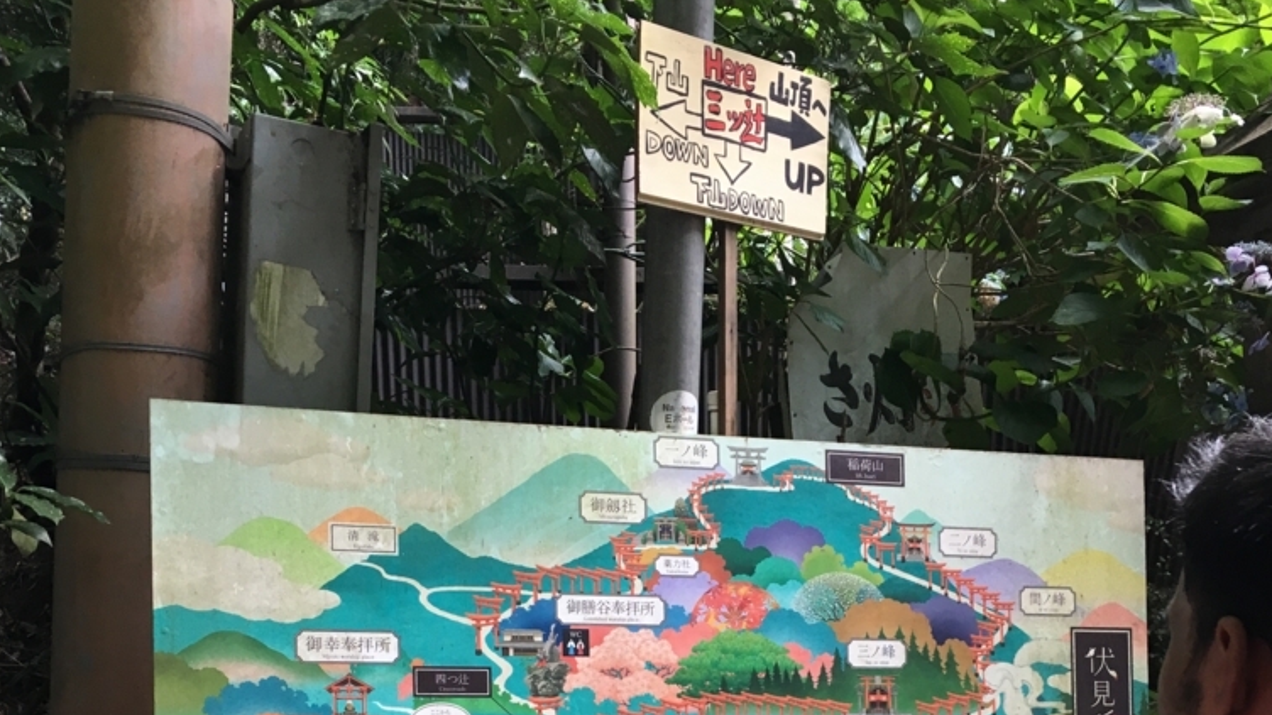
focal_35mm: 43
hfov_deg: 47.4
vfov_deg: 25.8
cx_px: 628
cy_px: 774
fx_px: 1450
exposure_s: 1/30
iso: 32
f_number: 2.2
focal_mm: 4.15
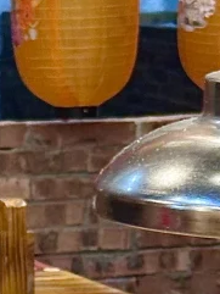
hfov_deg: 5.2
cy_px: 433
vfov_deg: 6.8
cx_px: 89
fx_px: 2430
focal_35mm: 287
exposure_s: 1/50
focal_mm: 6.86
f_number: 1.78
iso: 100
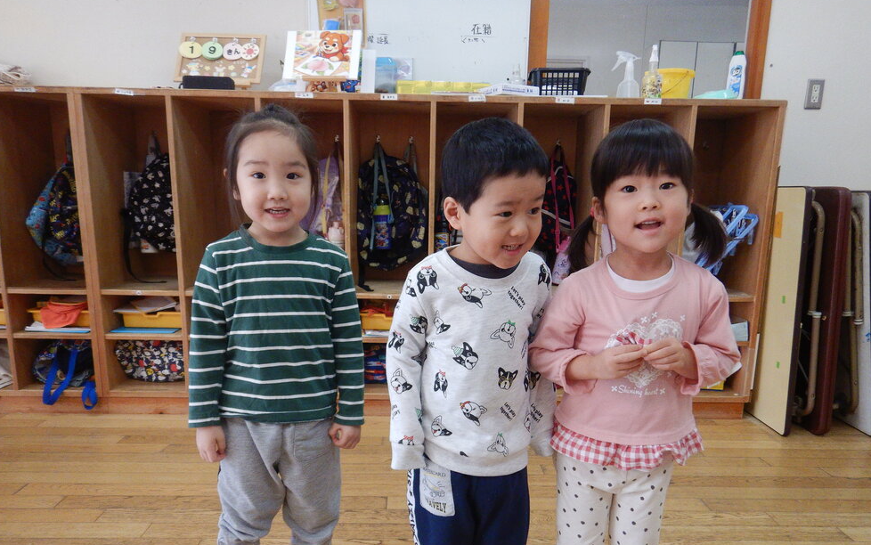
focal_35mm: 26
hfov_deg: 70.4
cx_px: 435
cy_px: 328
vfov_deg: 47.4
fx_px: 617
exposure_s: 1/50
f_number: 2.8
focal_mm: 4.3
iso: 125
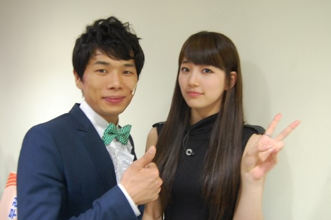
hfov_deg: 53.2
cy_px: 110
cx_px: 166
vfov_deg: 36.8
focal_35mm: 36
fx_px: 331
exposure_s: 1/8
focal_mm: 24
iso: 1000
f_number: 4
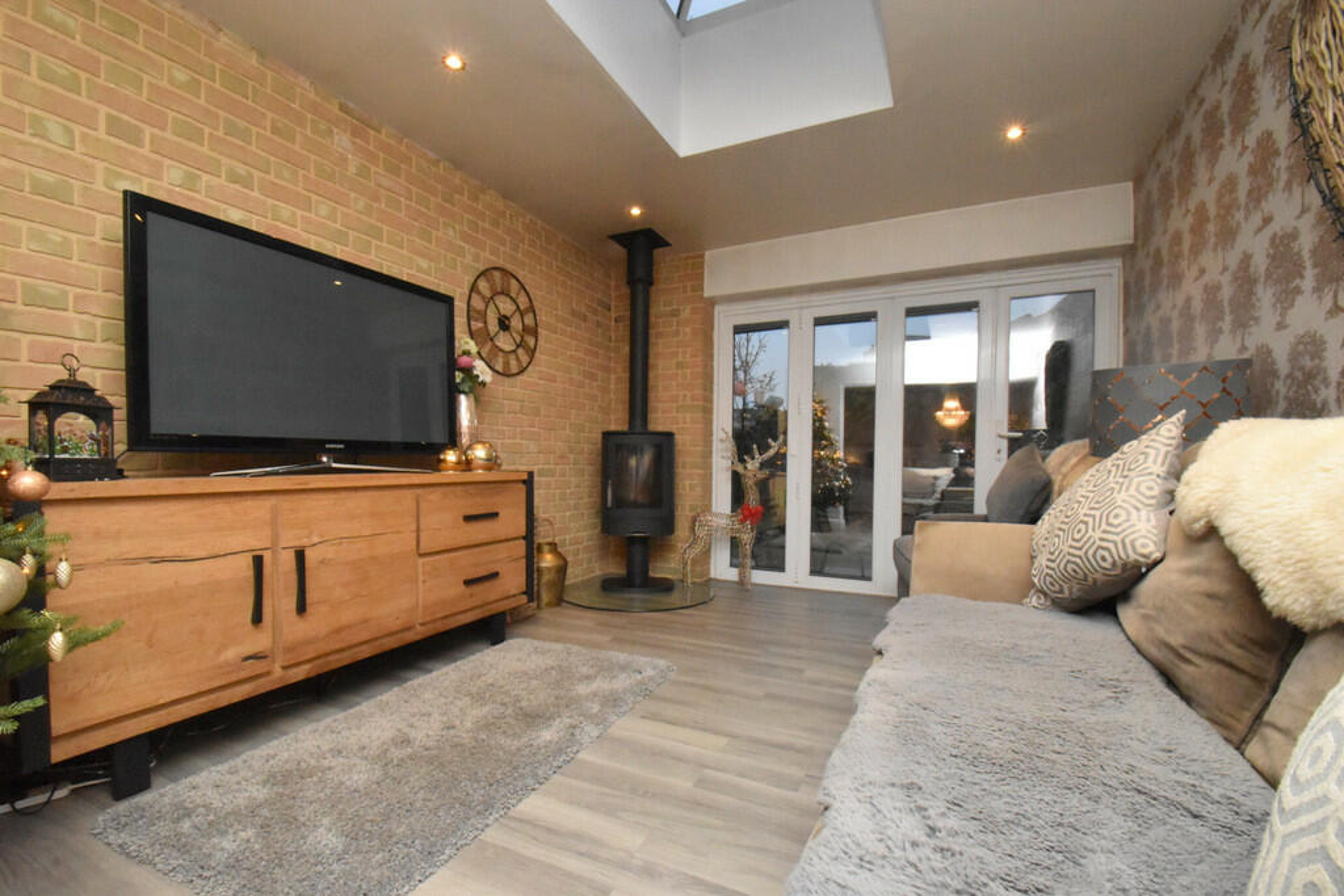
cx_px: 672
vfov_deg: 77.3
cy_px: 448
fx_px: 560
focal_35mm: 15
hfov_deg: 100.4
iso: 5600
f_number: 20
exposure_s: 1/60
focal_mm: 10
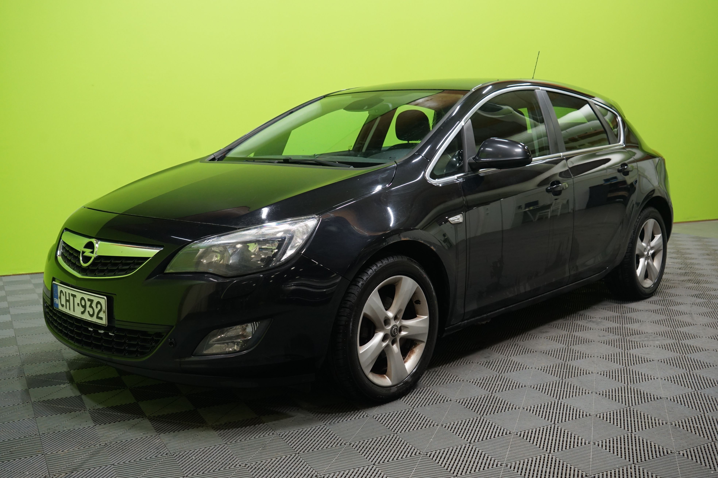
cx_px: 359
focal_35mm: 37
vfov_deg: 35.9
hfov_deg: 51.9
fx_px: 738
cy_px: 239
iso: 1250
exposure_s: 1/25
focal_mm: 37
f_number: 5.6
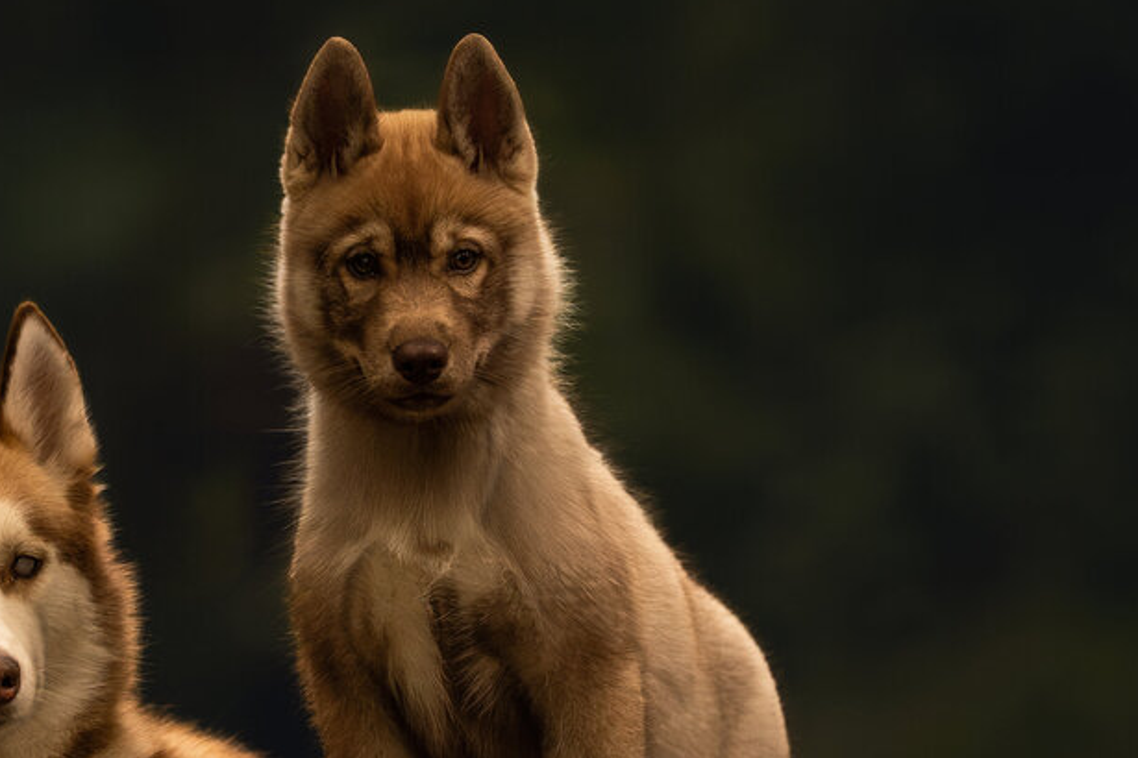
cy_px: 464
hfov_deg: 5.3
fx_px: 12327
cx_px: 315
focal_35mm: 390
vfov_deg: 3.5
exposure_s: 1/800
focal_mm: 200
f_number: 2.8
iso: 2500
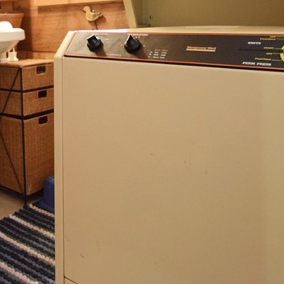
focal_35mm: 40
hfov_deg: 37.1
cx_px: -5
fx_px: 371
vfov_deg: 38.9
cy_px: 28
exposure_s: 1/60
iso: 2000
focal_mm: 10
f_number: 3.5
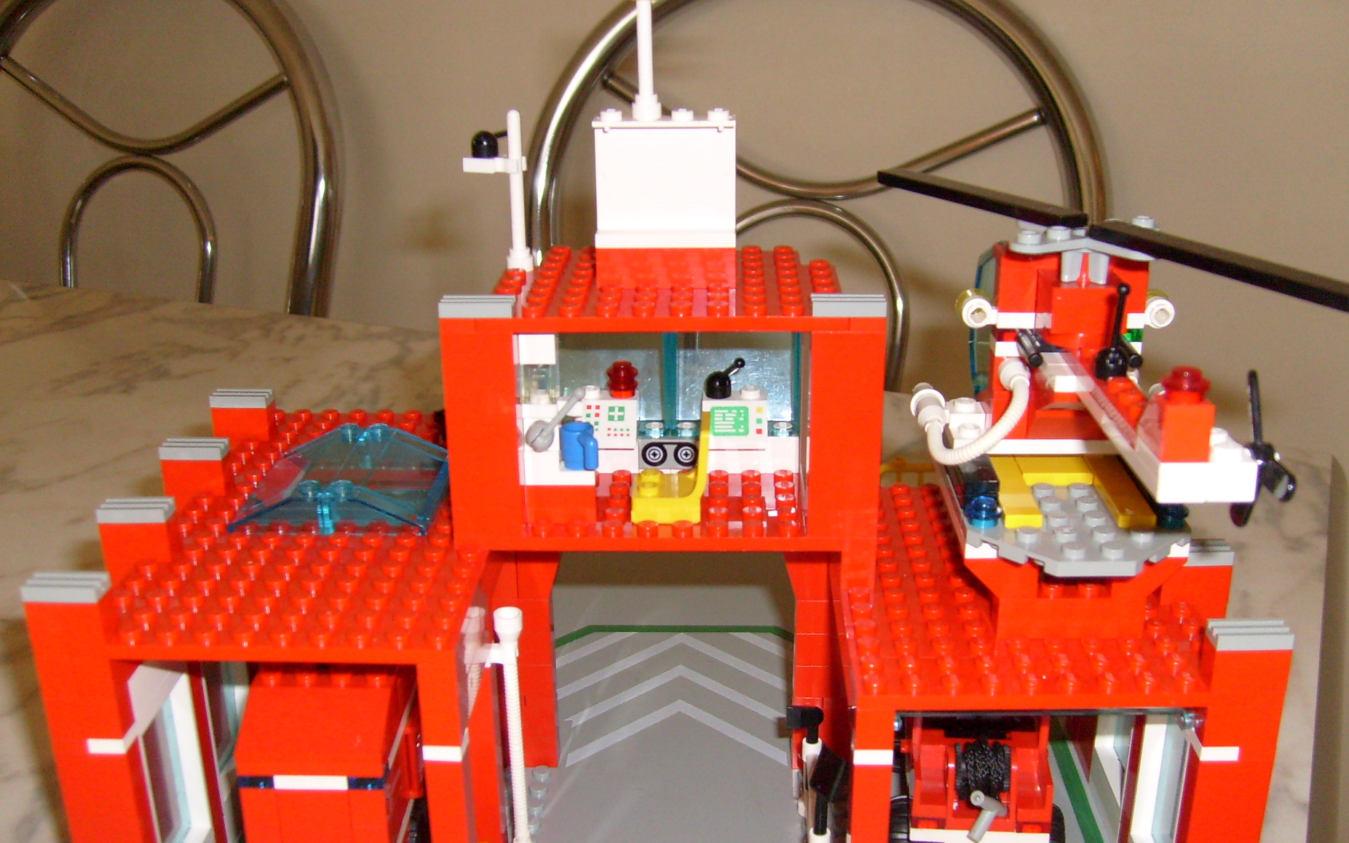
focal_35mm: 41
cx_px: 723
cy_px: 460
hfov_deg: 48.2
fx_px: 1507
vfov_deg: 31.2
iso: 100
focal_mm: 5.8
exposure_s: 1/45
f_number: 2.8
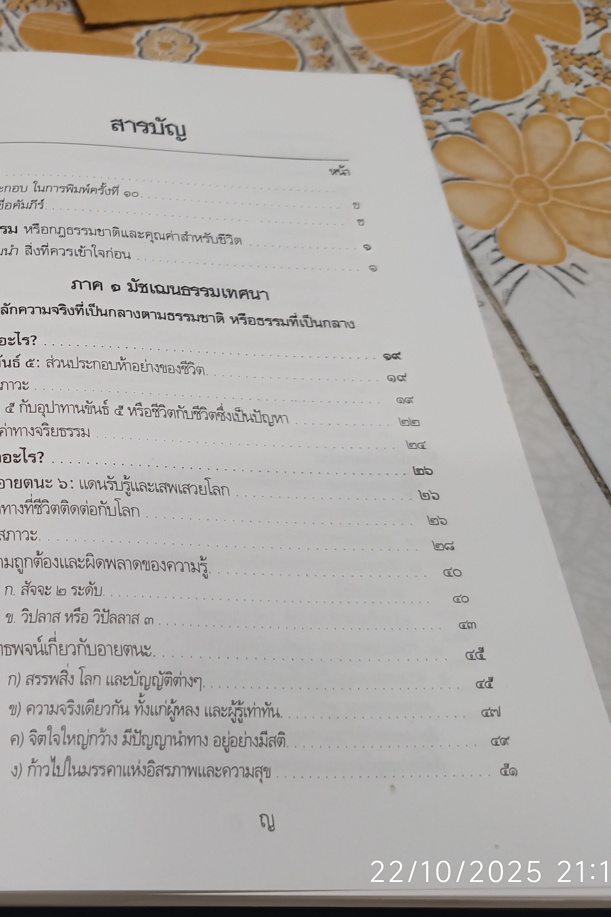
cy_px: 378
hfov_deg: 30.1
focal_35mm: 40
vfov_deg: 48.2
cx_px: -56
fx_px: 1018
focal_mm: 5.31
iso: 1081
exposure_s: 1/50
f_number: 1.7
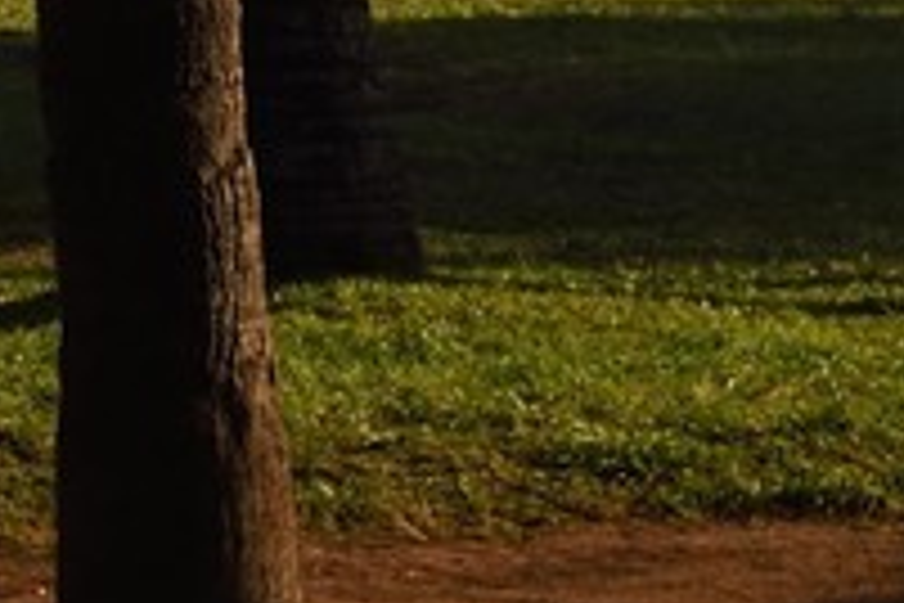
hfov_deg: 4.1
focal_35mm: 494
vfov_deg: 2.7
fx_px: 12404
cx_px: -1516
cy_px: -1112
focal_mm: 62
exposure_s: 1/400
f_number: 9
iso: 200
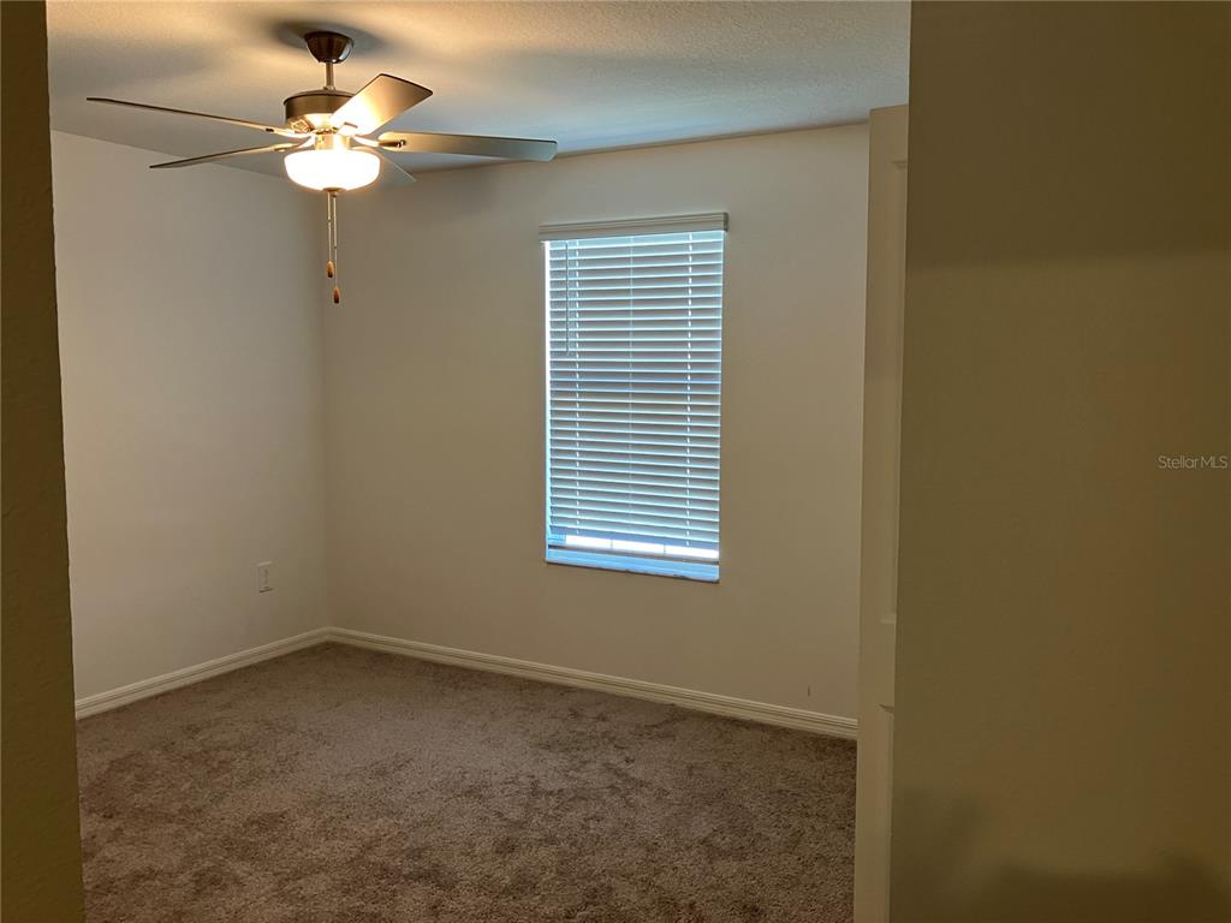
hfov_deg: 63.4
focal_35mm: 28
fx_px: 996
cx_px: 616
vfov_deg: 49.7
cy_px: 462
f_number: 1.8
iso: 100
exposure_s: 1/60
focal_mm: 3.99
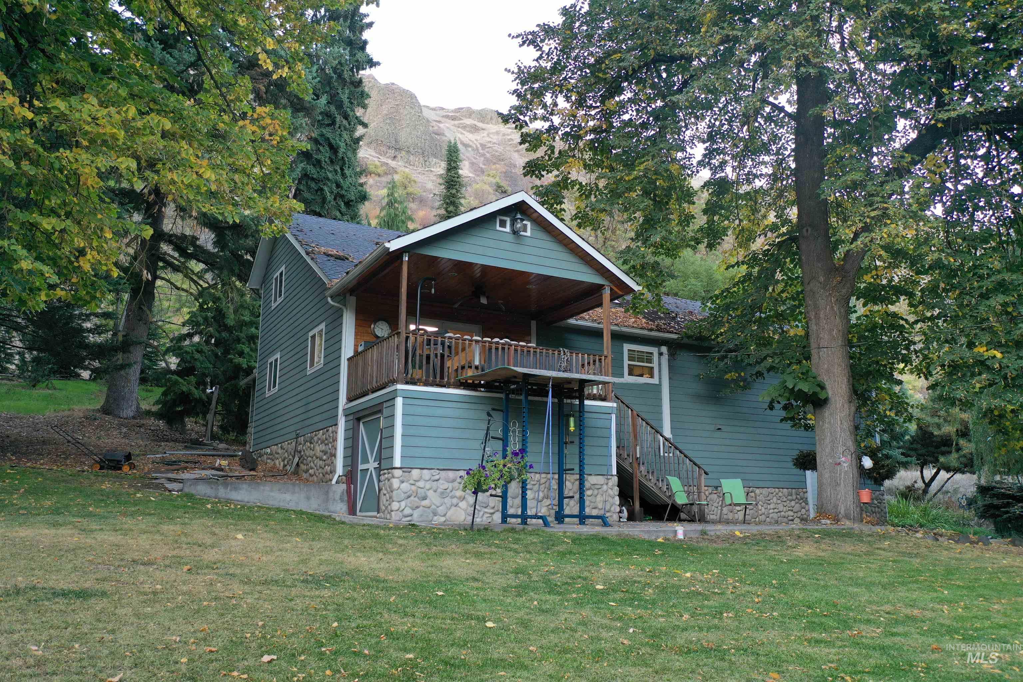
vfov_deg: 46.4
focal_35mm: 28
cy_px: 341
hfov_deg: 65.5
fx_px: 796
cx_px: 512
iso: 160
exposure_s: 1/30
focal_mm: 10.26
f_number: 2.8
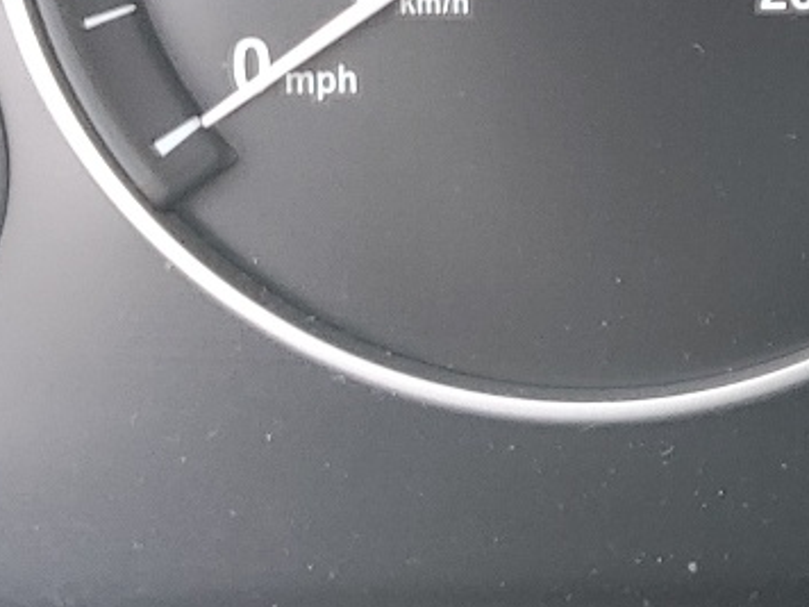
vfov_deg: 12.4
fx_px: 2734
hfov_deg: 15.0
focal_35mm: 117
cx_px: 1366
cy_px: -89
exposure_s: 1/122
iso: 50
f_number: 1.5
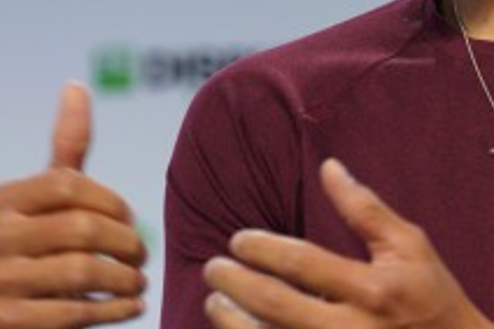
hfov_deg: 3.9
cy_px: -72
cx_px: 410
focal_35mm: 523
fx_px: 7171
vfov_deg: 2.6
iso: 1600
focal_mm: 185
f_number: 5.6
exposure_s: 1/320
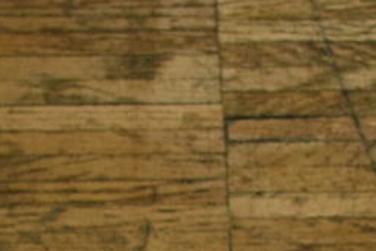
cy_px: 691
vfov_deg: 6.3
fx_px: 2132
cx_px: 61
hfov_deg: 10.0
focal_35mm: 204
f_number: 3.8
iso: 1400
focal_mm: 24
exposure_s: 1/60
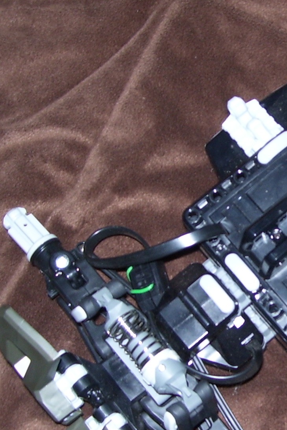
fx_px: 945
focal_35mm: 79
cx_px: 290
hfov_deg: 16.9
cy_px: 223
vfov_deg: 25.7
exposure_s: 1/60
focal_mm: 6
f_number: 2.7
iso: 80
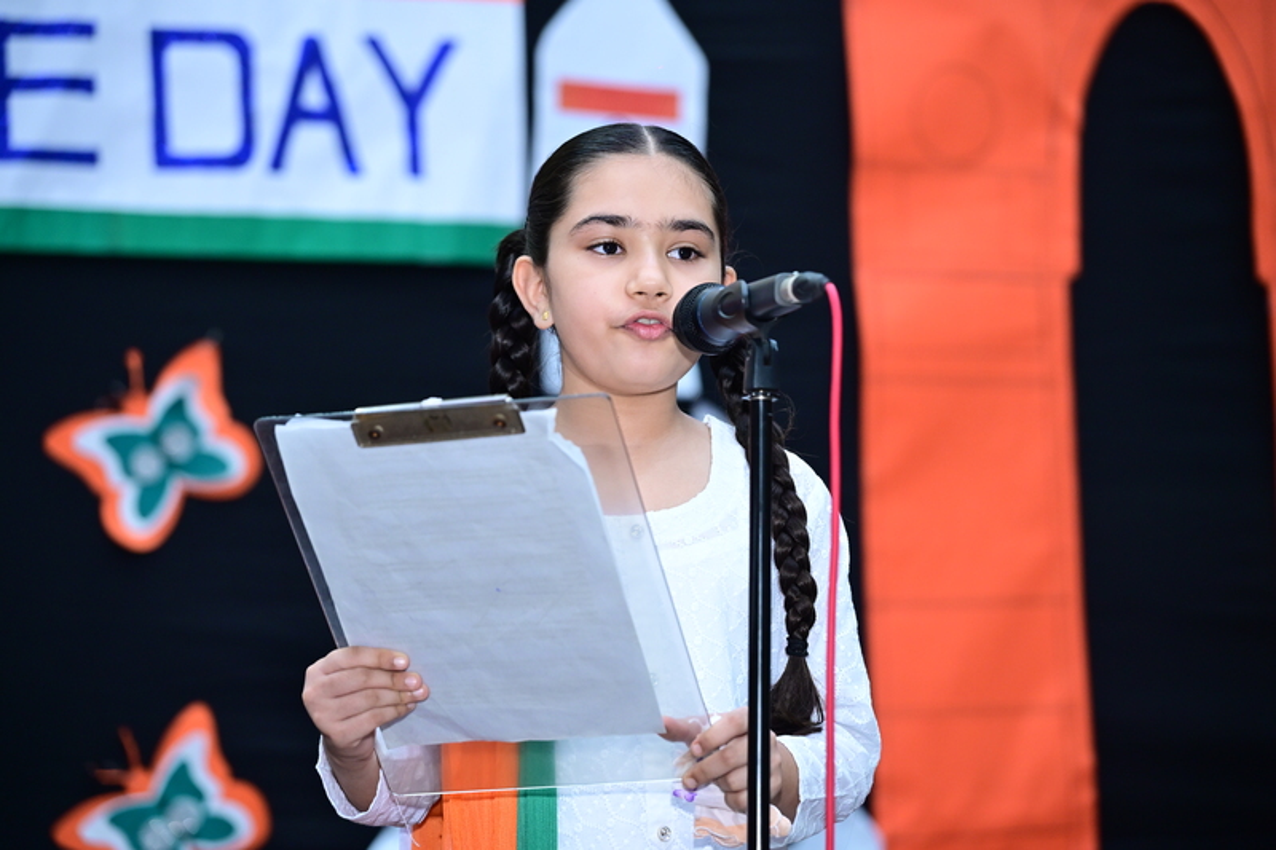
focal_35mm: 101
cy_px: 425
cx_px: 638
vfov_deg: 13.5
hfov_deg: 20.2
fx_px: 3579
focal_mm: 101
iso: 2000
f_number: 4
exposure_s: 1/100
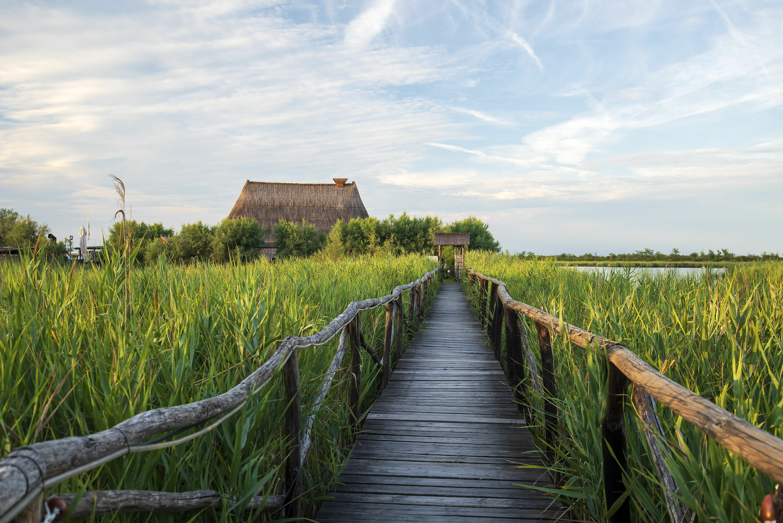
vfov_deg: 31.9
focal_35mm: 42
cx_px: 392
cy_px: 262
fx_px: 914
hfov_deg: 46.4
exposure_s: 1/15
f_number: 8
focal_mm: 42
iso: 100
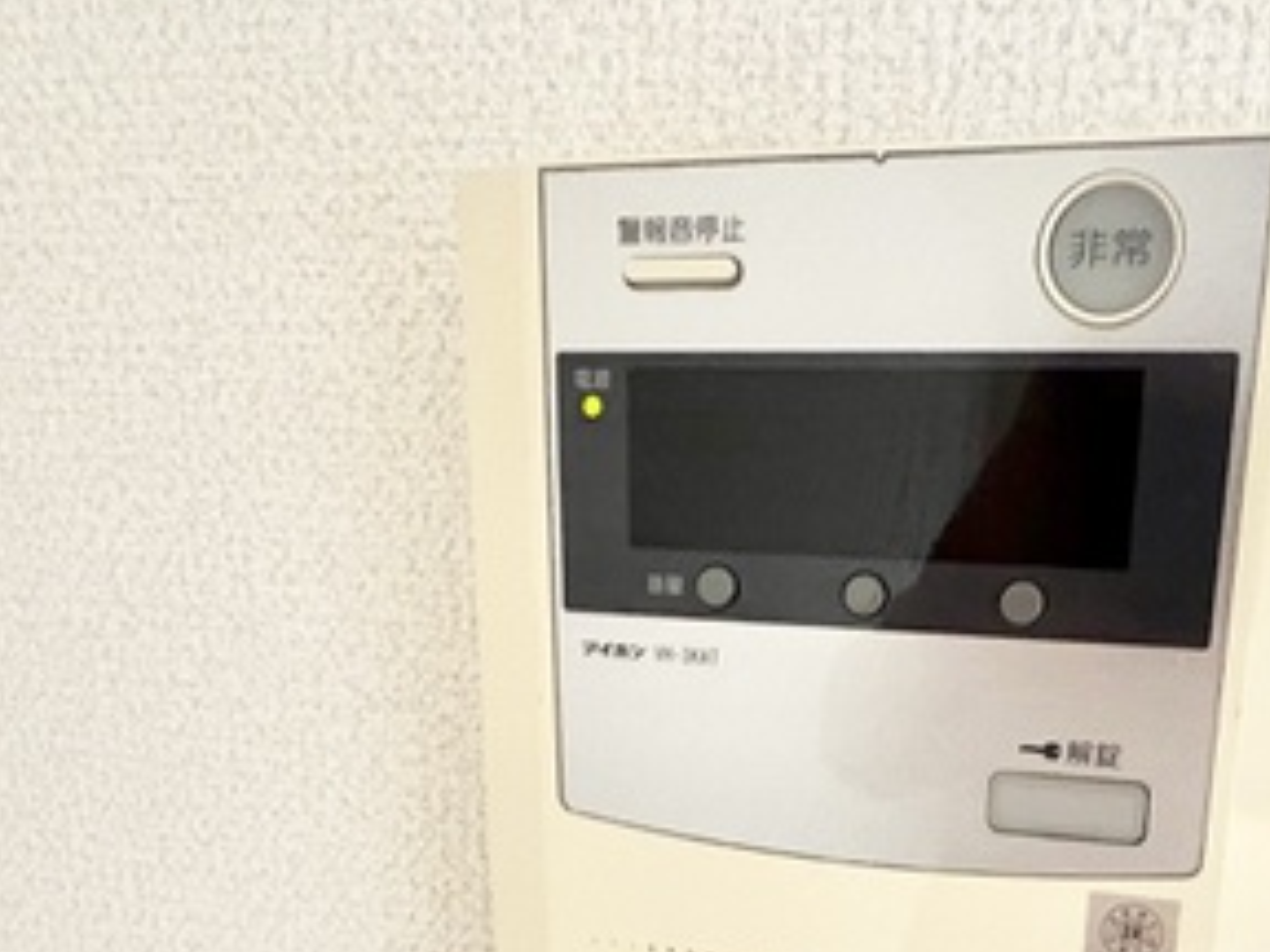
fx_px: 1247
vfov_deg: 39.9
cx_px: 811
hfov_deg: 53.2
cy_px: 782
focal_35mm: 34
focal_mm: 2.22
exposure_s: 1/40
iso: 640
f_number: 2.2
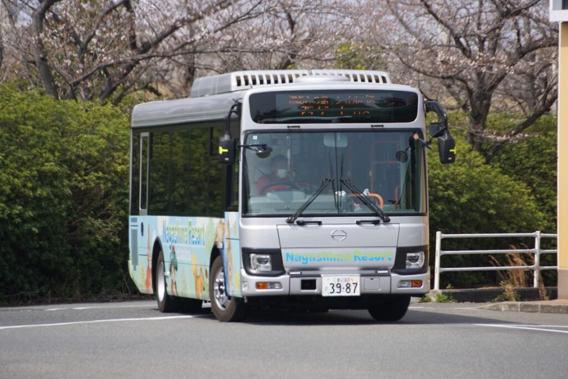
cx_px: 284
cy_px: 190
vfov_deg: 5.1
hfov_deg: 7.6
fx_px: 4262
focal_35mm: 270
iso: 100
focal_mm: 180
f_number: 6.3
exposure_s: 1/320
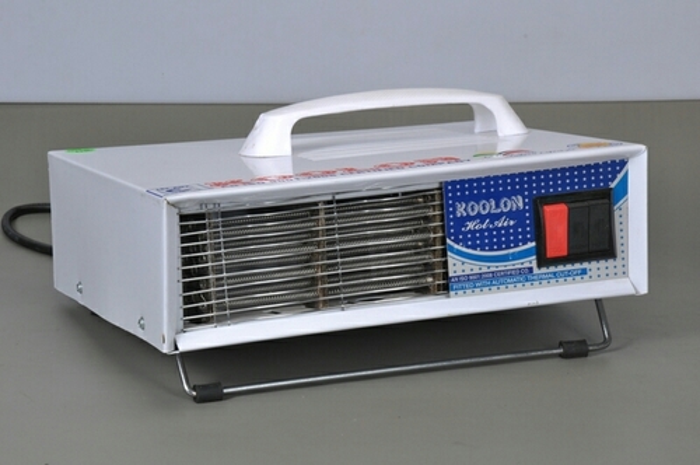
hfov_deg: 13.1
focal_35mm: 158
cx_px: 350
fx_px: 3058
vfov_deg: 8.7
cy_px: 232
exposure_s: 1/25
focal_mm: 105
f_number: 22
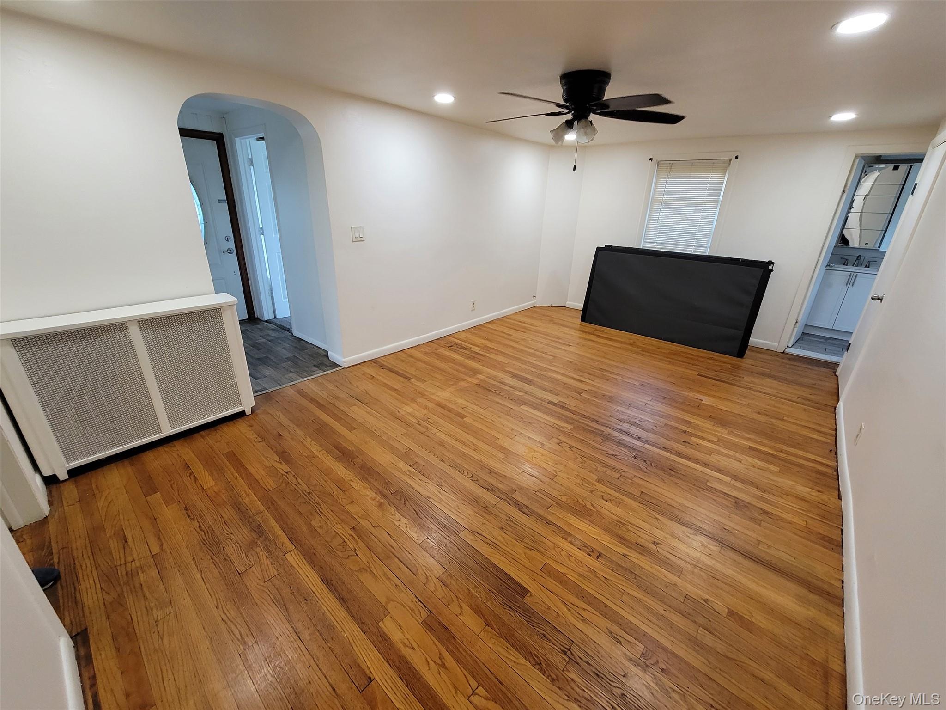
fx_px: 355
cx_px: 473
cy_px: 355
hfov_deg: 106.2
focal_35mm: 13
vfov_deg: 89.9
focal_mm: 2.2
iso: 250
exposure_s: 1/60
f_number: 2.2
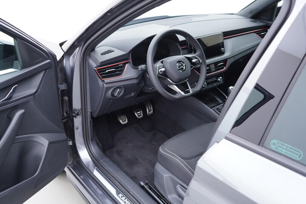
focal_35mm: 36
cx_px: 153
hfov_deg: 53.1
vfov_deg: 36.9
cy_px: 102
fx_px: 306
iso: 250
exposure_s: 1/40
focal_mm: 24
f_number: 2.8
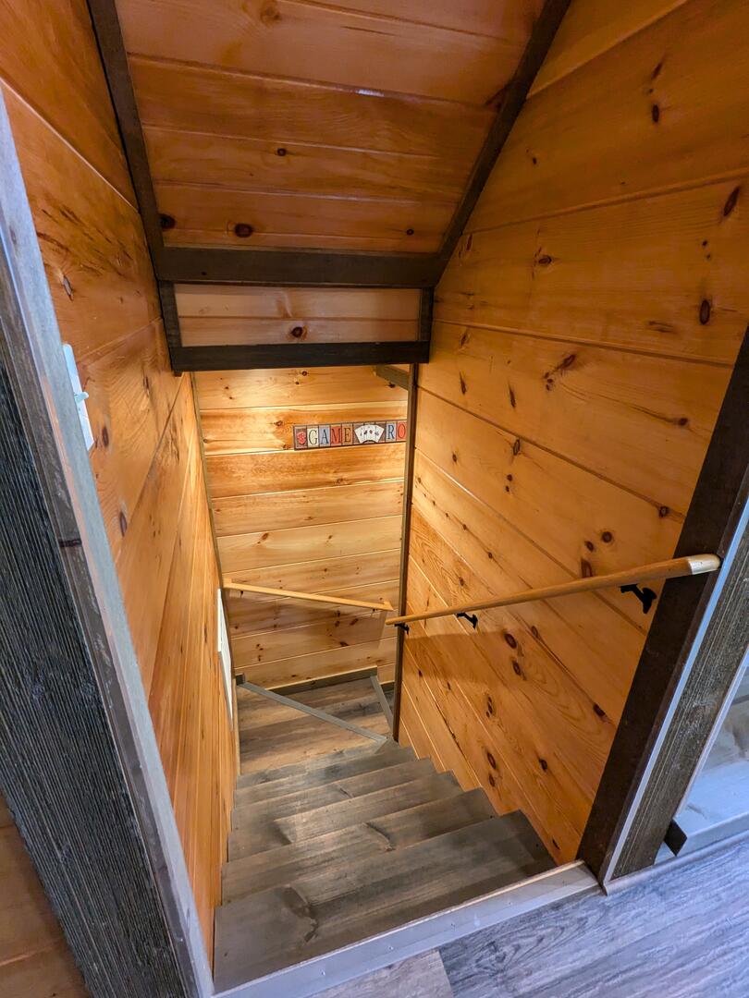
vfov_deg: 94.5
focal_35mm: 16
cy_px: 499
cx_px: 374
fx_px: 462
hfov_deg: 78.1
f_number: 2.2
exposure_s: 1/40
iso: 330
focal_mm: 2.35
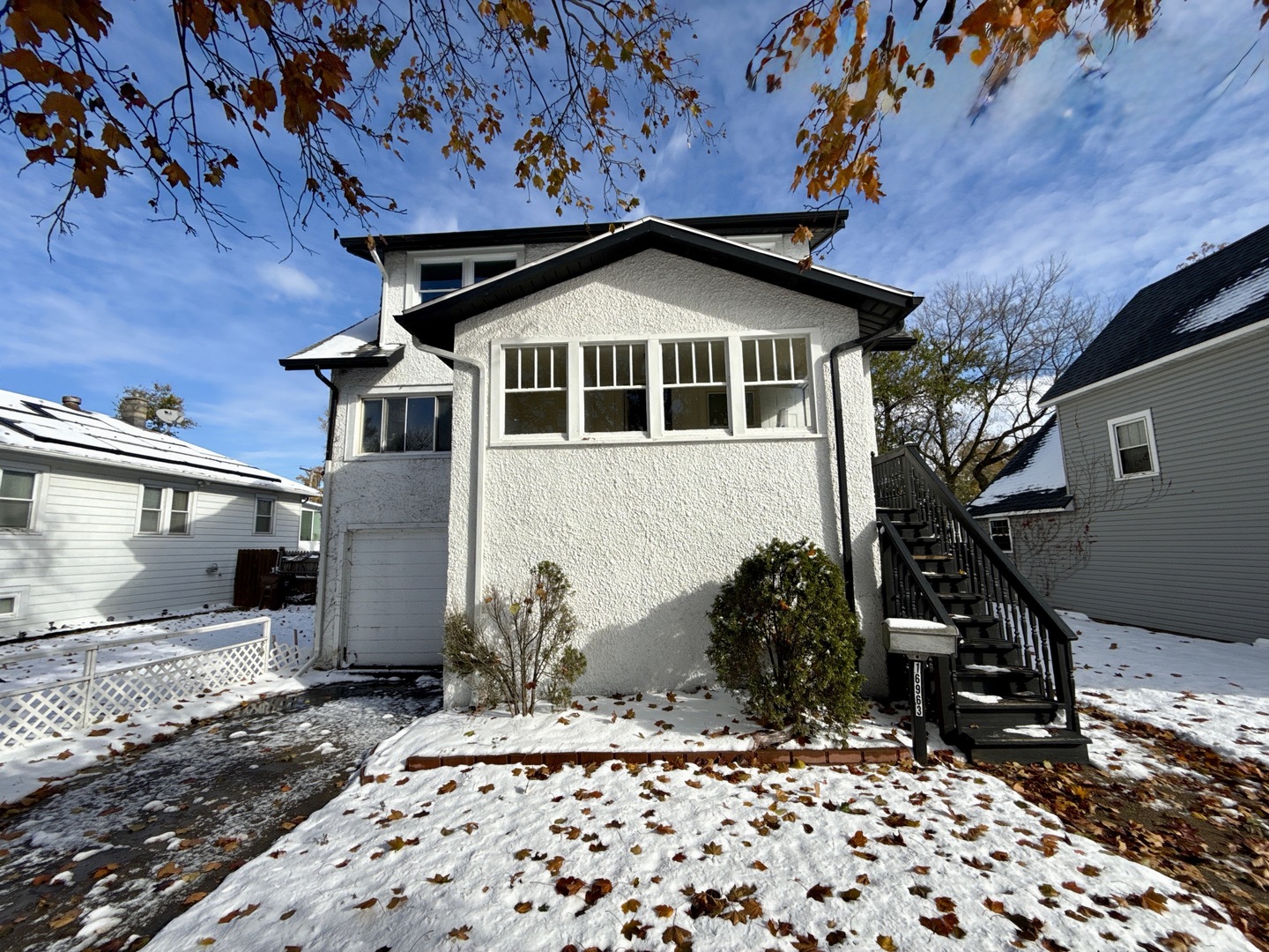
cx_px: 634
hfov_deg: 102.1
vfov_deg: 85.7
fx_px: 513
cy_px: 476
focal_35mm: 14
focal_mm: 2.22
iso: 50
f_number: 2.2
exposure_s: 1/3125
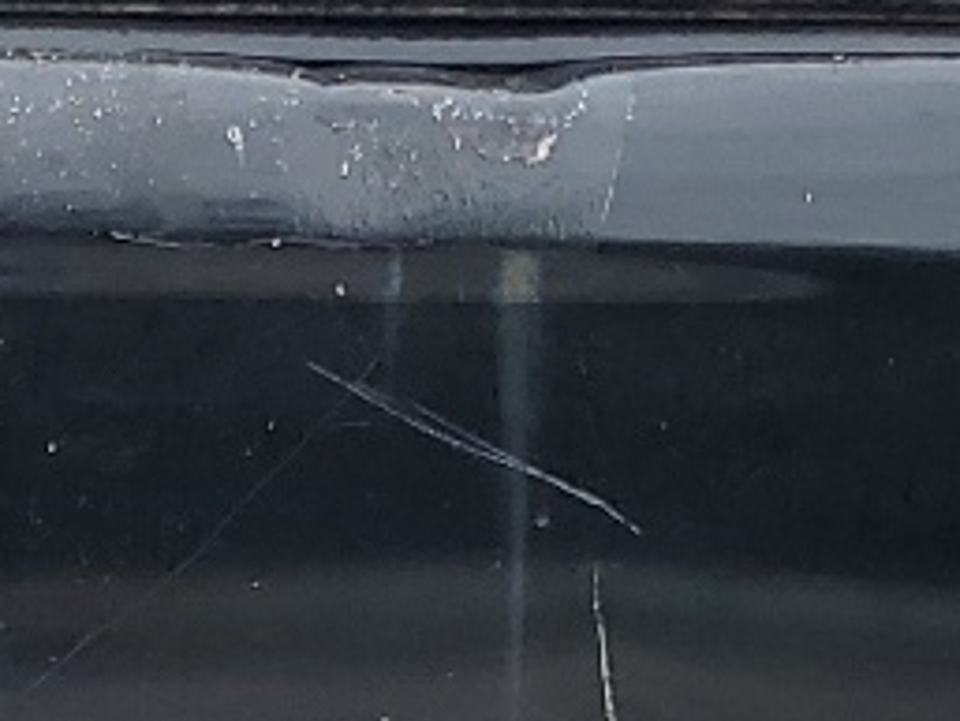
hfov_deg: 11.4
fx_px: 4495
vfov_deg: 9.0
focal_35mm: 162
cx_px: -680
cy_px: 956
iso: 50
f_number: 1.5
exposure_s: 1/1111
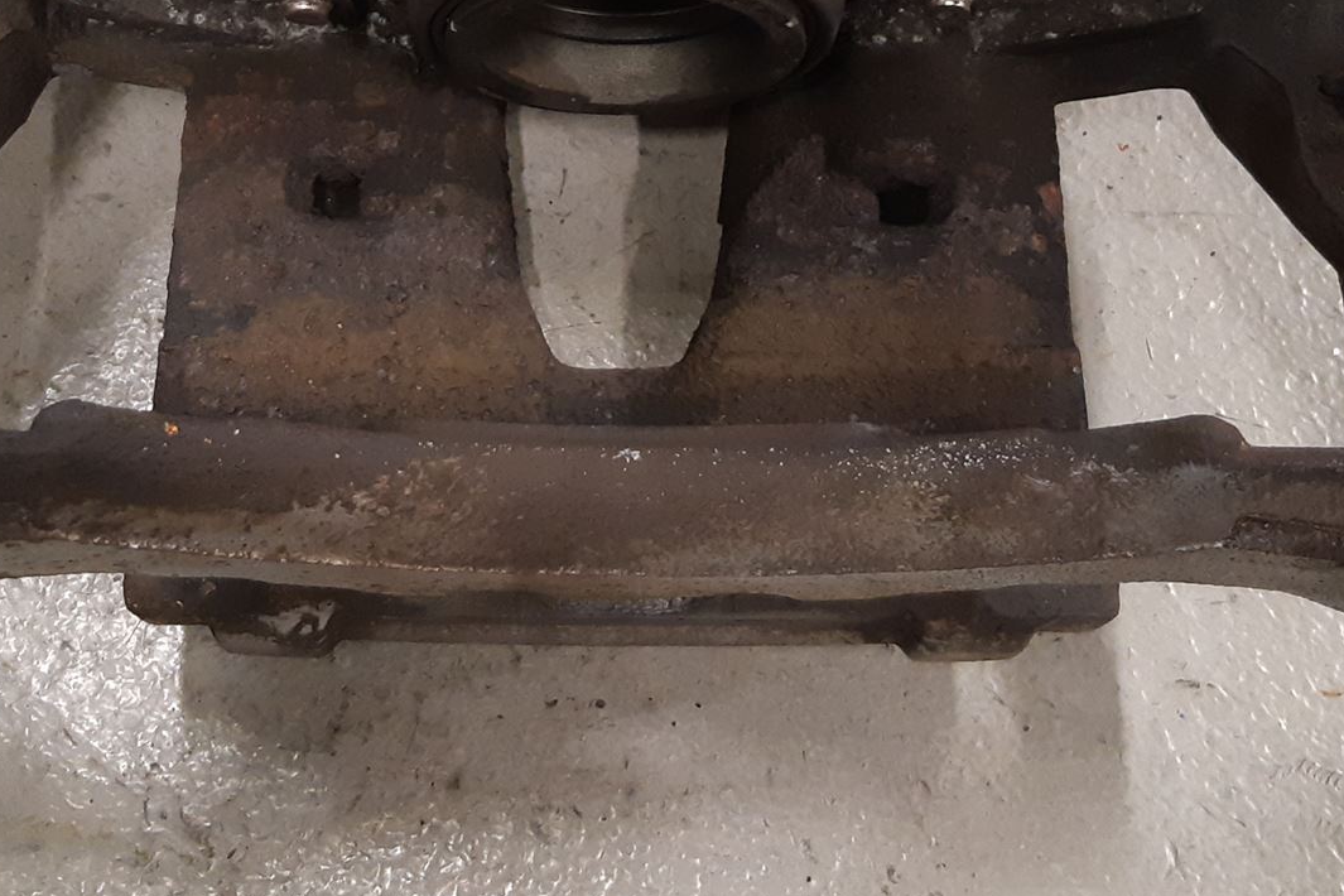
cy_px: 54
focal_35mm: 52
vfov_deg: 25.0
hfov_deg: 38.2
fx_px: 1941
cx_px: 608
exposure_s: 1/50
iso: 250
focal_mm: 3.93
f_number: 1.7
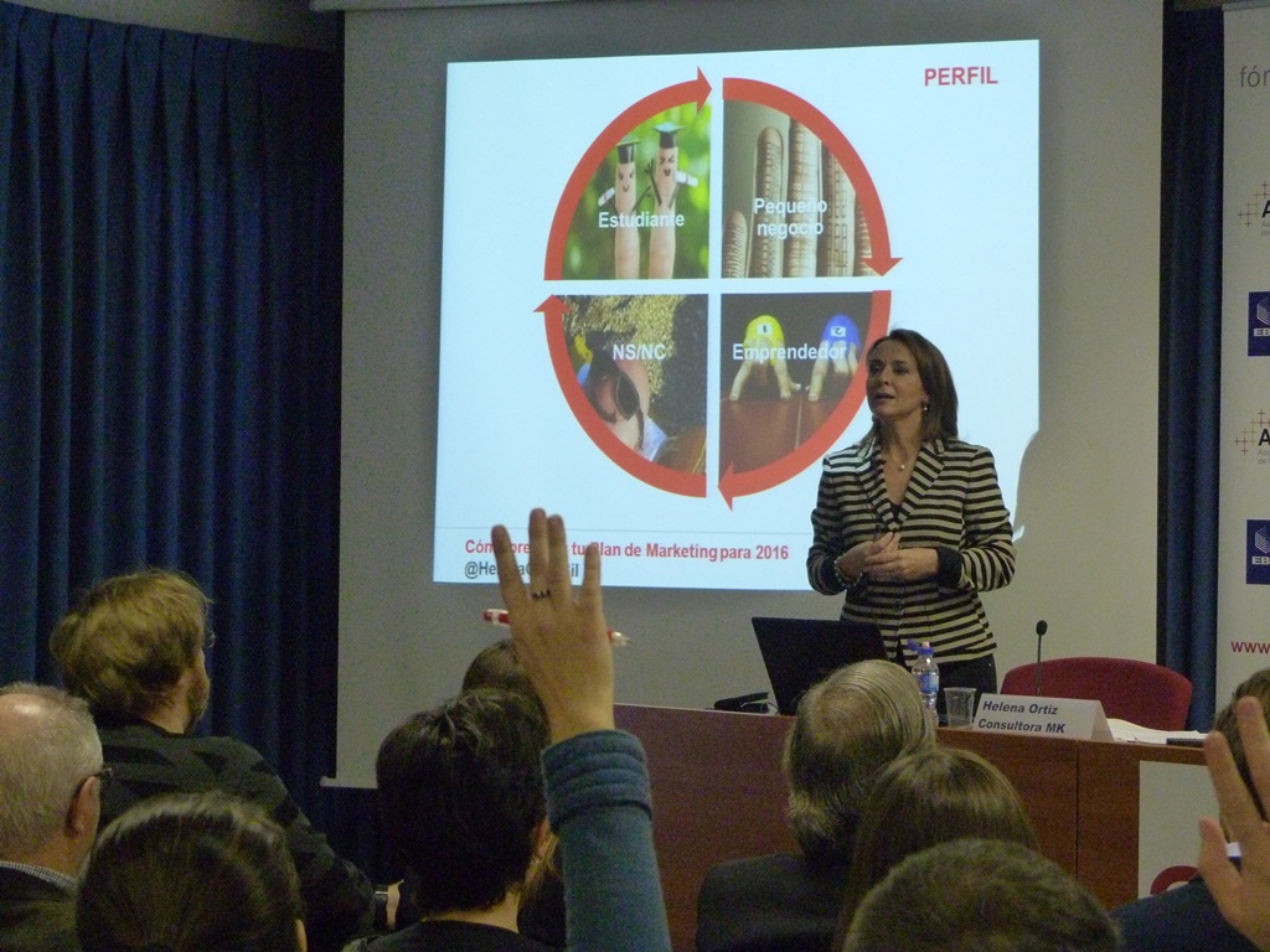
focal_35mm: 91
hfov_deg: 21.5
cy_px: 476
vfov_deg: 16.2
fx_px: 3339
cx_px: 635
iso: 800
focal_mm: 16.5
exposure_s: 1/50
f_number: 3.4
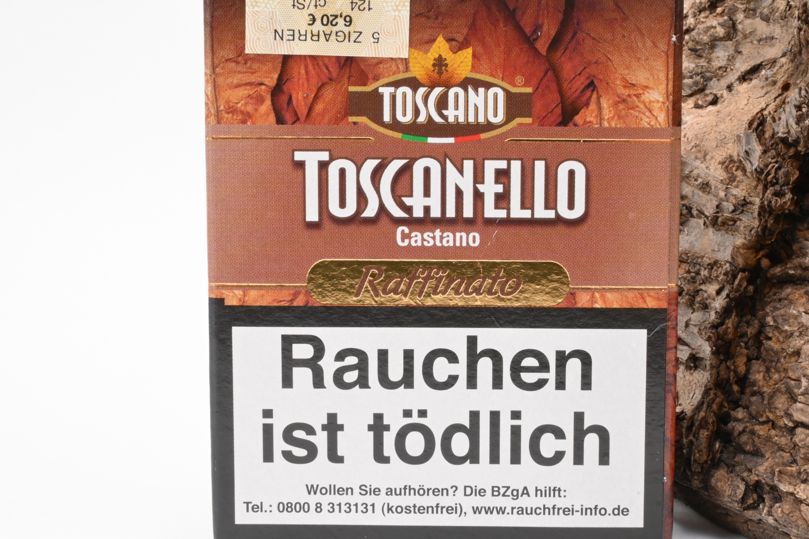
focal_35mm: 48
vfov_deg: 28.1
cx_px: 485
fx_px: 1078
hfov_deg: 41.0
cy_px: 246
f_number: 22
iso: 640
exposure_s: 1/15
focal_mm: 24.5
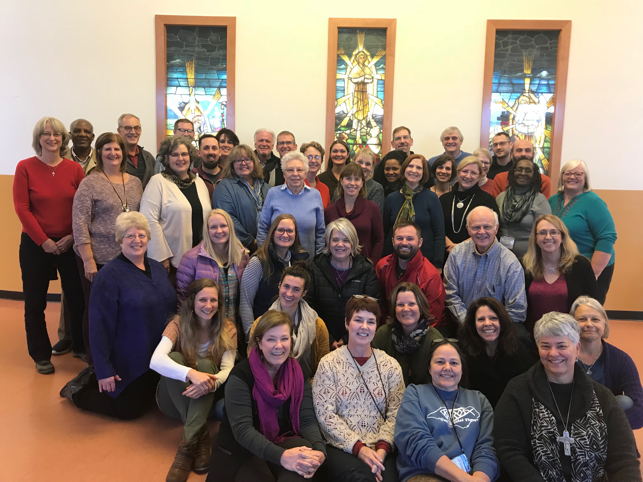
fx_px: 520
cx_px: 322
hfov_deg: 63.4
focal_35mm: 28
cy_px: 241
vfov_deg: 49.7
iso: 40
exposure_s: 1/15
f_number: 1.8
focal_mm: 3.99
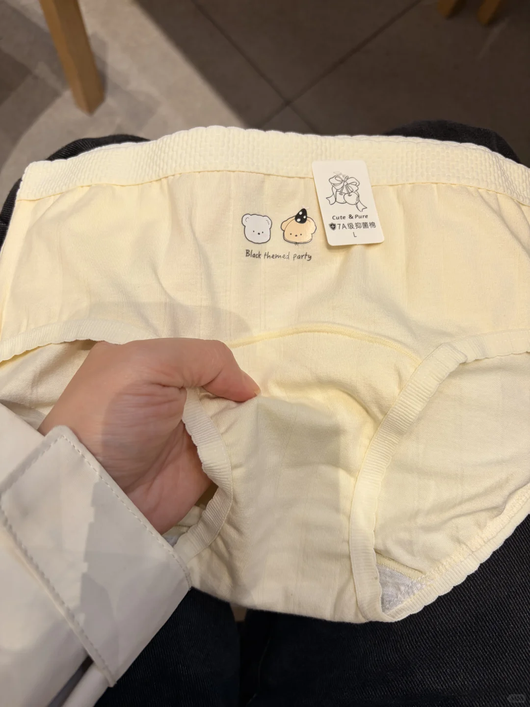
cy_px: 354
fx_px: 531
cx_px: 265
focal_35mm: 26
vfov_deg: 67.3
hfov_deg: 53.1
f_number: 1.6
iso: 64
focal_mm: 5.96
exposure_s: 1/100
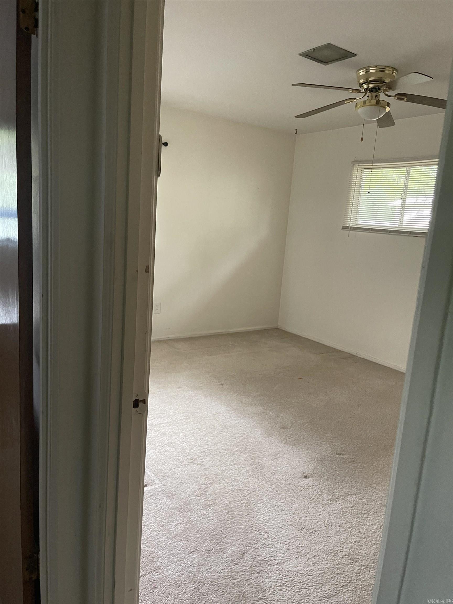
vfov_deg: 67.3
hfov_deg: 53.1
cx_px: 226
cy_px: 302
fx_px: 454
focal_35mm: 26
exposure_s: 1/60
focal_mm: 5.1
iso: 500
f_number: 1.6
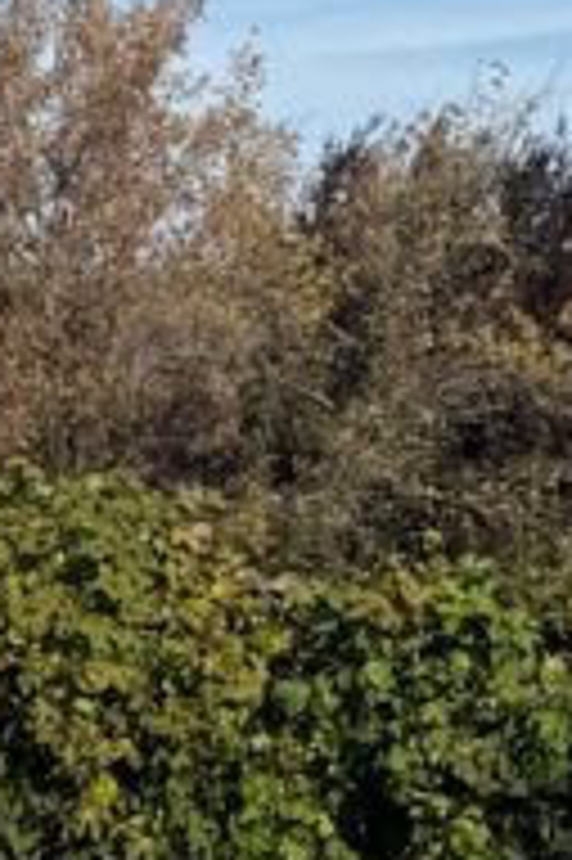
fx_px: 3748
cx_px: -1135
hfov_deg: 7.6
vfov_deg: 13.0
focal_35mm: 157
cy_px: 779
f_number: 1.78
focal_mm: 6.76
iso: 80
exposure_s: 1/7092
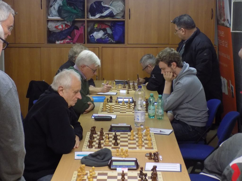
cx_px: 121
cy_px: 90
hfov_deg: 27.8
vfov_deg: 21.0
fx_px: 489
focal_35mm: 70
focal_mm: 12.5
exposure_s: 1/15
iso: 400
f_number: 4.2
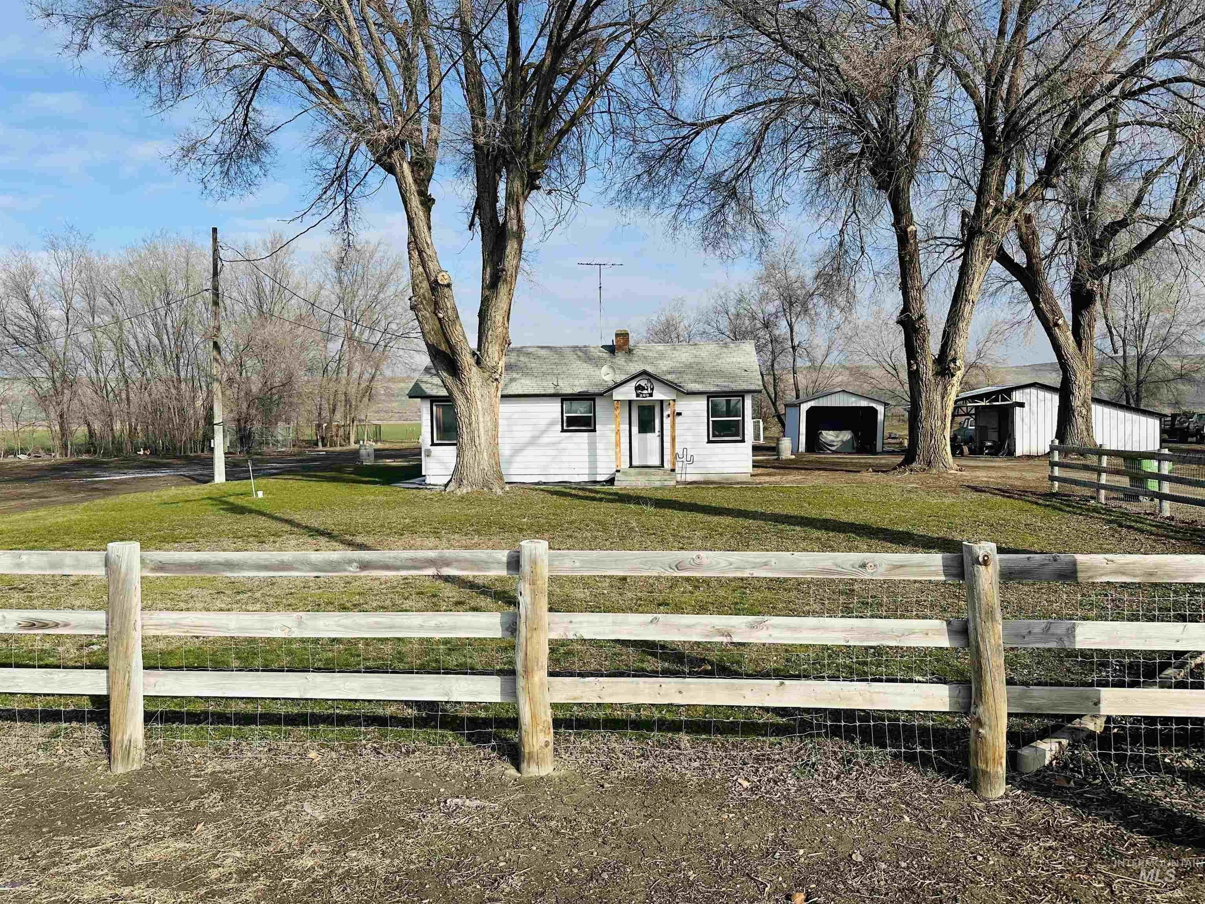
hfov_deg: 71.6
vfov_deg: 56.8
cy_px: 452
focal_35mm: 24
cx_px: 602
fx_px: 835
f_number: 1.78
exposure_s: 1/4762
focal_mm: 6.86
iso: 80
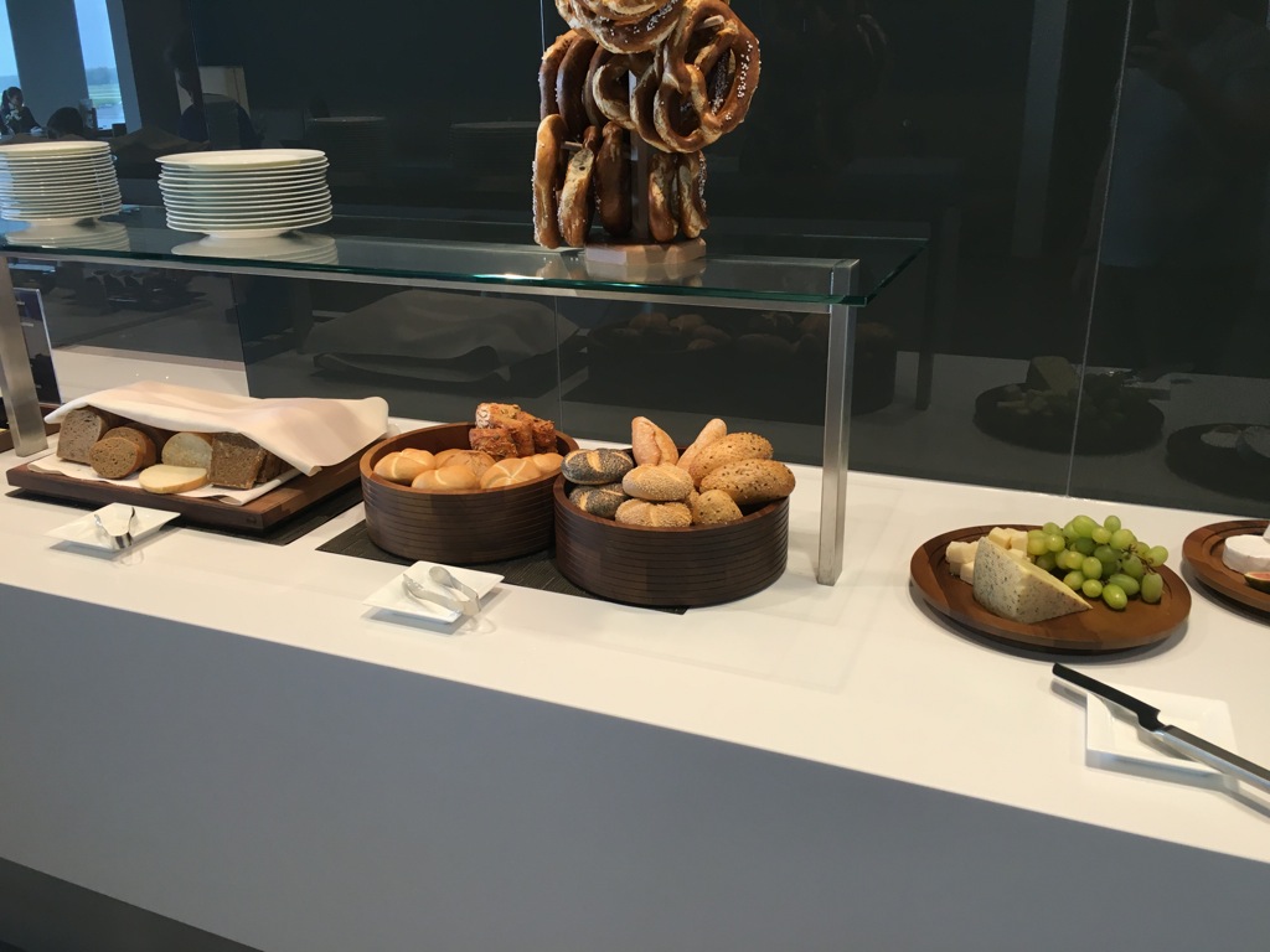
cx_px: 635
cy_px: 476
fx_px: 1064
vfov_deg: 48.2
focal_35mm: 29
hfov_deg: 61.7
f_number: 2.2
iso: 25
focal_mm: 4.15
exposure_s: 1/33
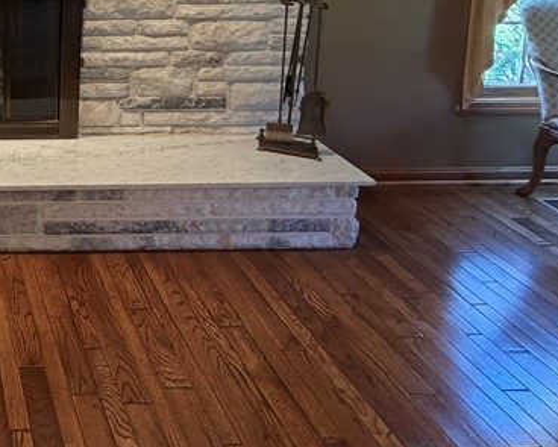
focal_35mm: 38
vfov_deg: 33.4
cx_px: -74
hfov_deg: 38.4
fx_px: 628
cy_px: -61
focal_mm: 2.22
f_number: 2.2
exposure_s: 1/60
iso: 250
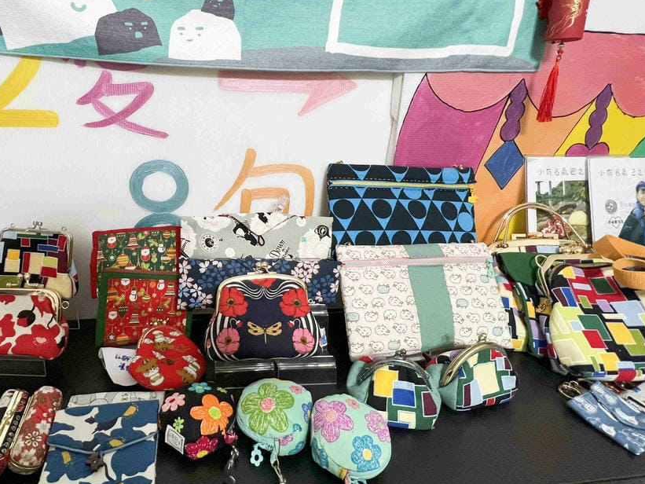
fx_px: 354
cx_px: 239
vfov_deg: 68.2
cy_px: 199
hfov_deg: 82.9
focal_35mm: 19
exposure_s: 1/60
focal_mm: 1.57
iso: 250
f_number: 1.8
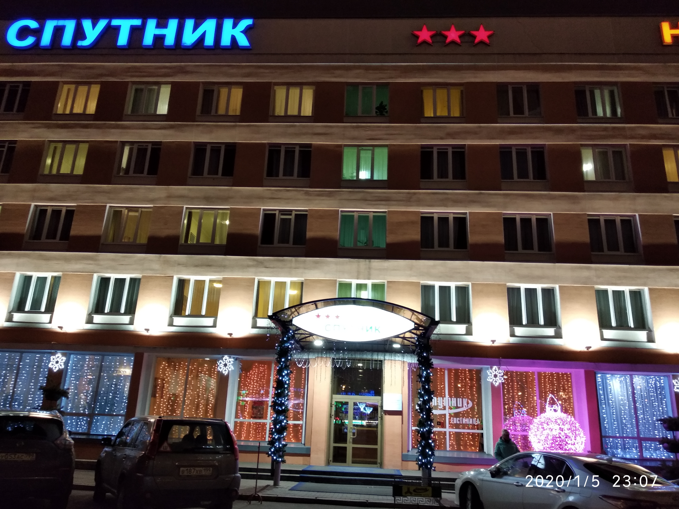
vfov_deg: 53.1
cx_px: 340
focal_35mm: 26
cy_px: 254
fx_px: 510
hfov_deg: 67.3
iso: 1250
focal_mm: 3.81
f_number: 2.2
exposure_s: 1/25
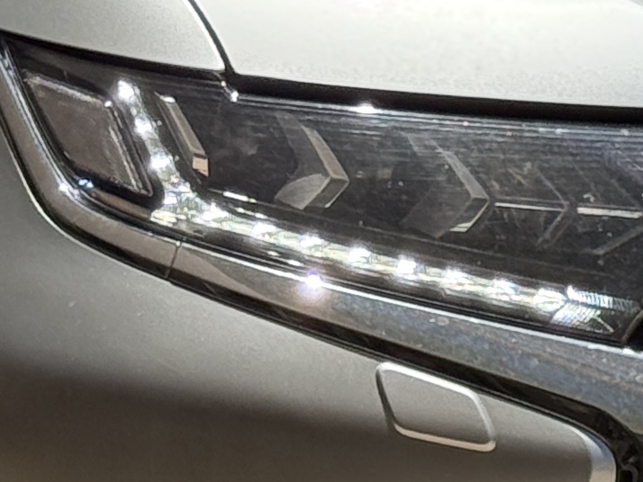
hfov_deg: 7.3
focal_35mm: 271
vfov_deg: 5.5
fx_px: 5036
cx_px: 200
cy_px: 56
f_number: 1.78
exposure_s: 1/5587
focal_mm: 6.76
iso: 100
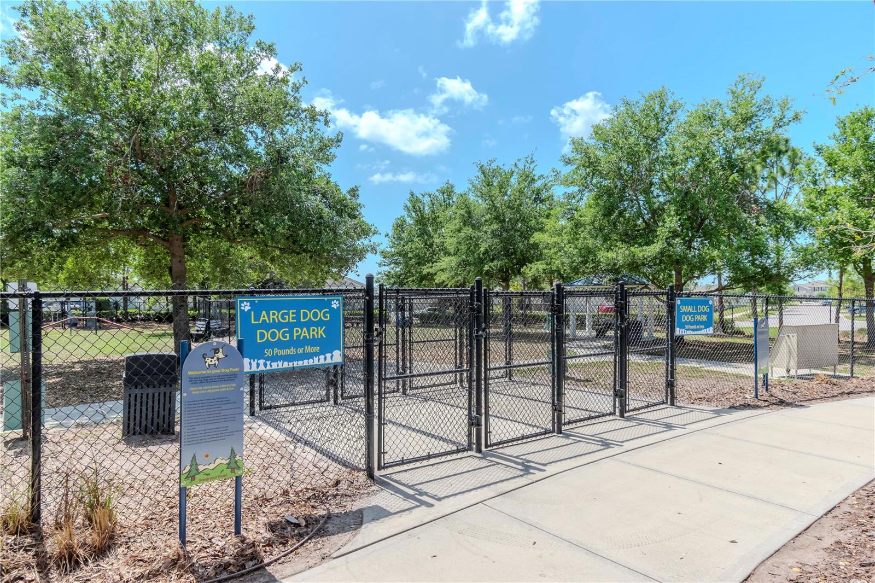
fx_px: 474
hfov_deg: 85.4
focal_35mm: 20
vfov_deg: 63.2
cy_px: 292
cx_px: 438
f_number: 7.1
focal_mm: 13
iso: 500
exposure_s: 1/1000
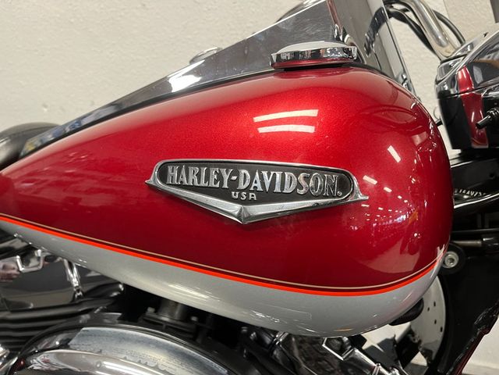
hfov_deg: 67.3
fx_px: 375
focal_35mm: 26
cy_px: 188
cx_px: 250
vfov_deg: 53.1
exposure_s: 1/50
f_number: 1.6
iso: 200
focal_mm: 5.1
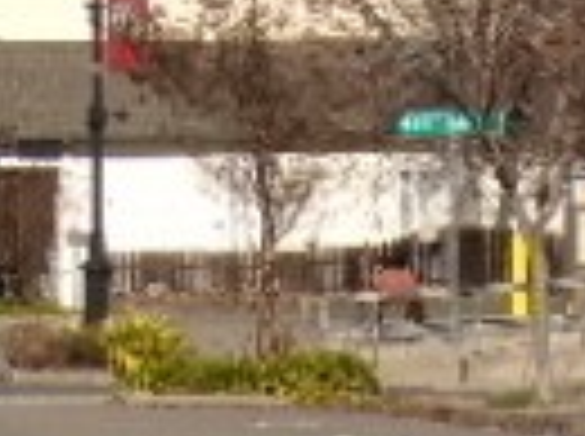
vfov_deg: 3.0
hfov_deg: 4.1
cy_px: -207
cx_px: 135
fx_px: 8249
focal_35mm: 489
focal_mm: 17.7
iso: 100
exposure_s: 1/800
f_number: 4.7
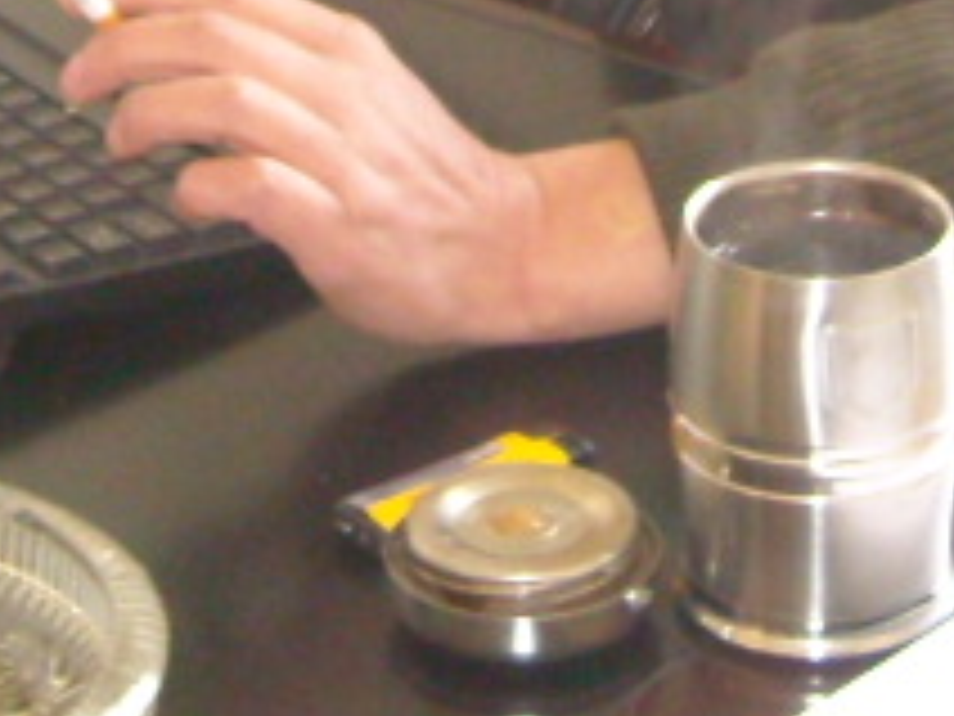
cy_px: -540
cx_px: 378
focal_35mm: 169
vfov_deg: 8.5
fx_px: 4658
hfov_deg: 11.7
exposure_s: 1/30
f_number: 2.8
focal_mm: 5.7
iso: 400
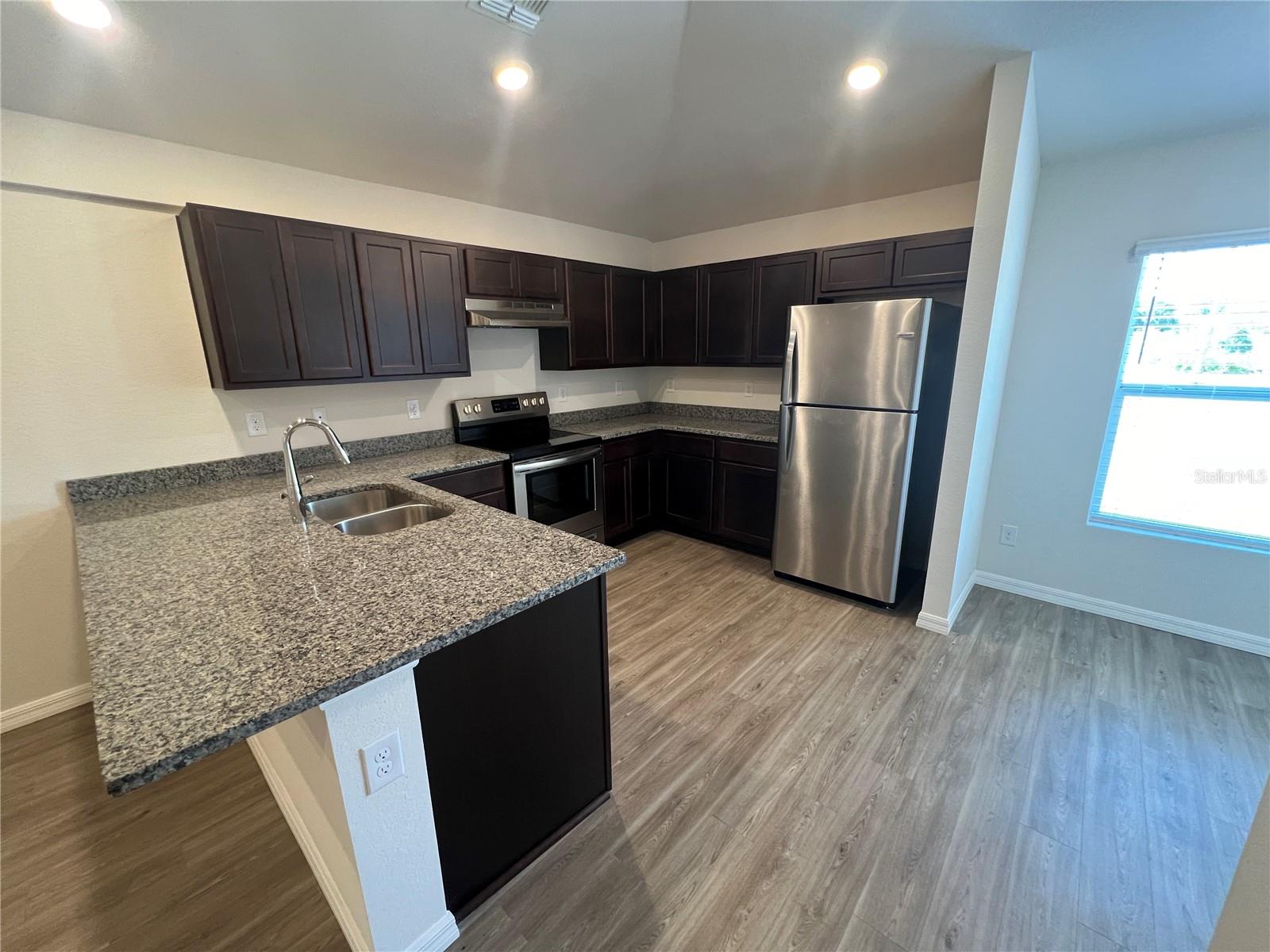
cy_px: 476
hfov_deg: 106.2
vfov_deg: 89.9
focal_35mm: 13
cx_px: 635
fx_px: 477
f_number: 1.8
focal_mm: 1.57
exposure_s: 1/60
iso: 320
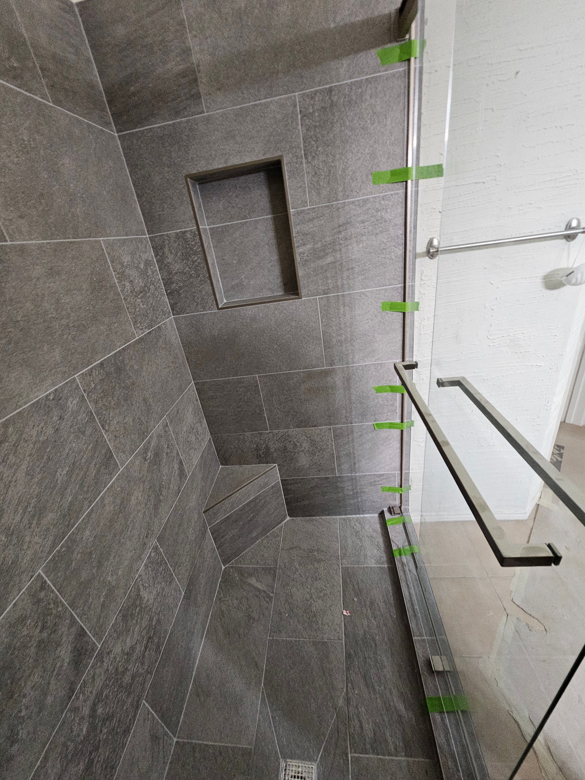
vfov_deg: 106.2
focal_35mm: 13
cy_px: 390
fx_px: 293
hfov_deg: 89.9
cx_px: 292
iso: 640
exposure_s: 1/30
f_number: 2.2
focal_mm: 2.2
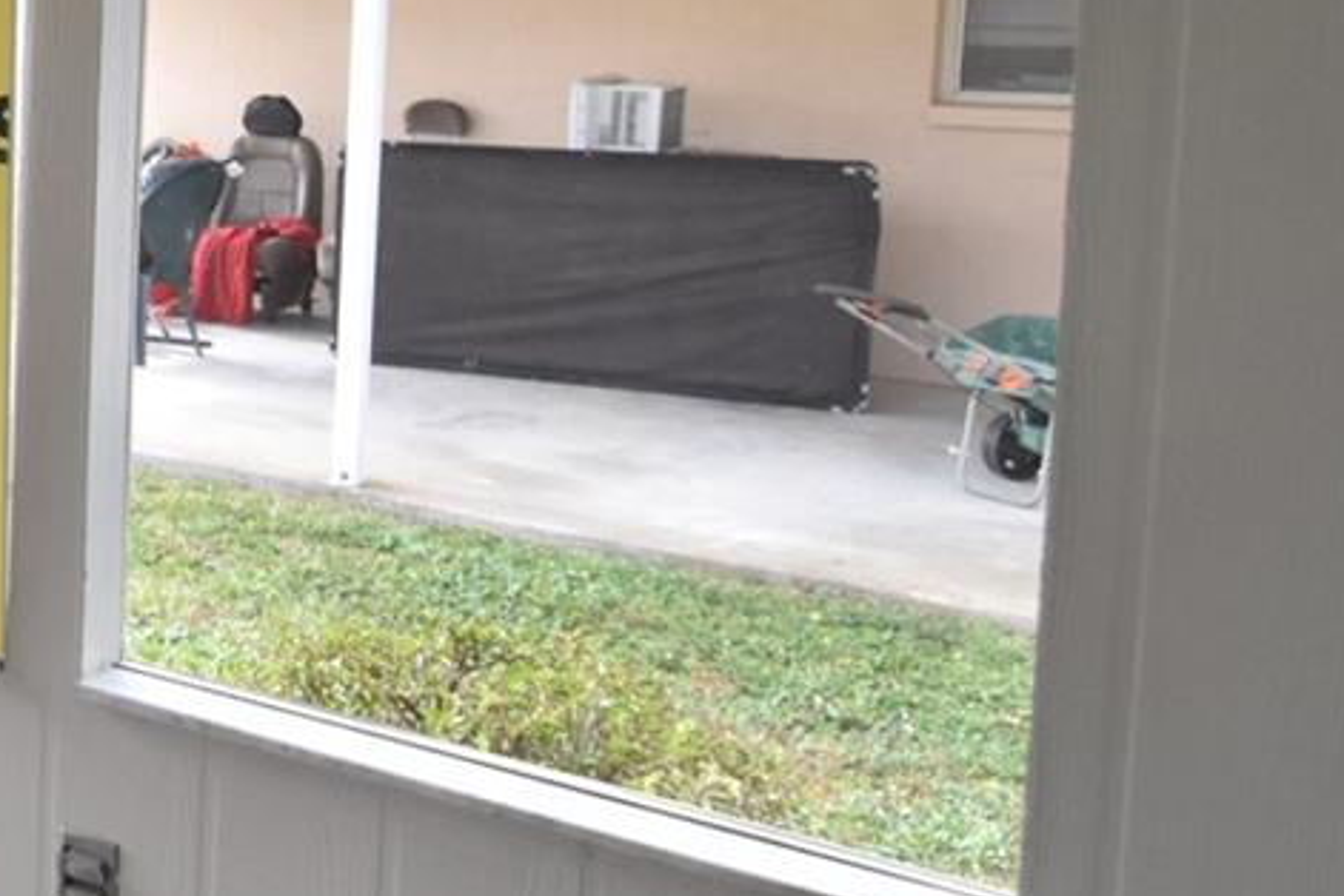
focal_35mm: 51
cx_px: -588
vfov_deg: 25.8
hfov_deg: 28.3
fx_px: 1904
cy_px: 128
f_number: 3.5
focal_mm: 10
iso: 800
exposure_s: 1/1000
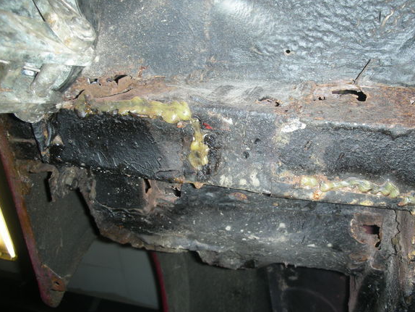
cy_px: 164
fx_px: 468
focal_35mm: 39
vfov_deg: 36.8
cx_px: 223
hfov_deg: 47.8
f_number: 2.8
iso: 50
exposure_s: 1/60
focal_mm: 5.8
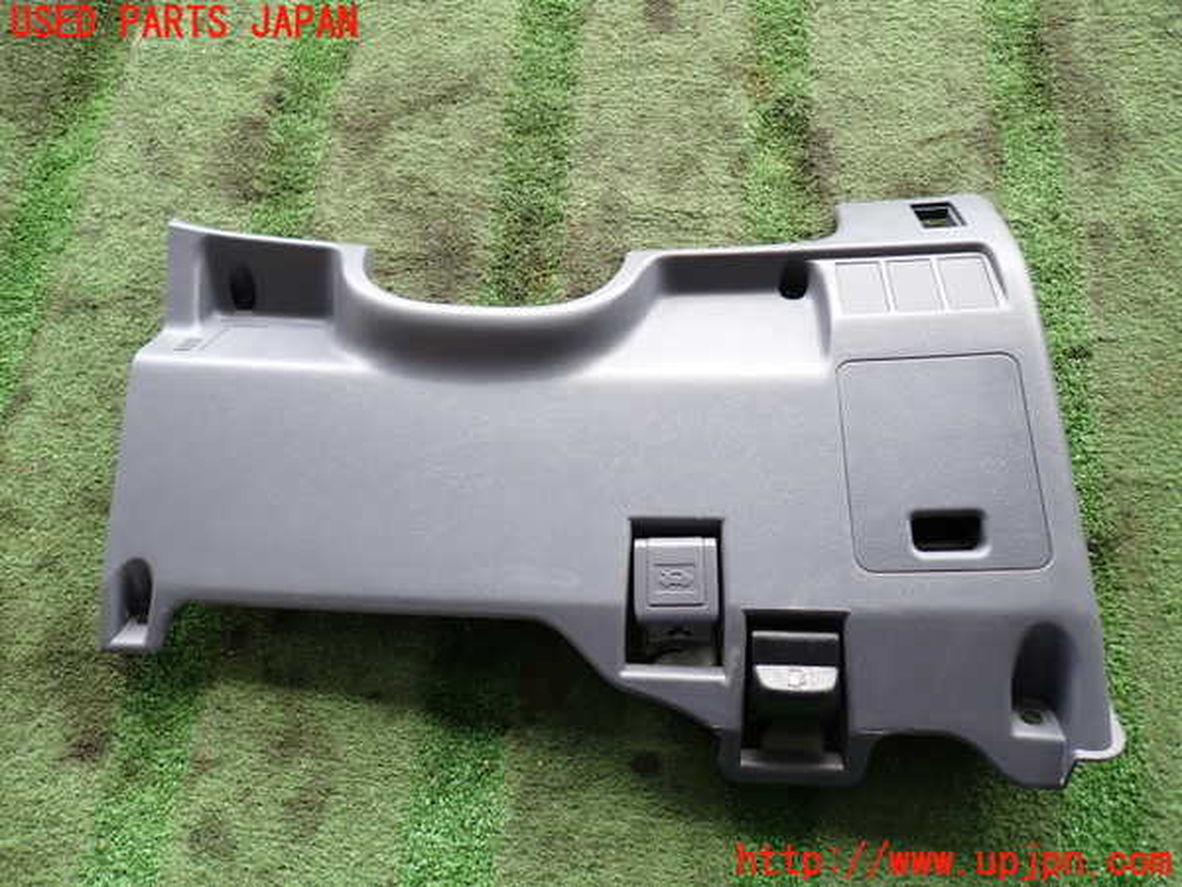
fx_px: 854
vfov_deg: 54.9
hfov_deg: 69.4
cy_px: 444
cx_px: 591
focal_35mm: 25
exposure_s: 1/80
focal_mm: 4.5
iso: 100
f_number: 2
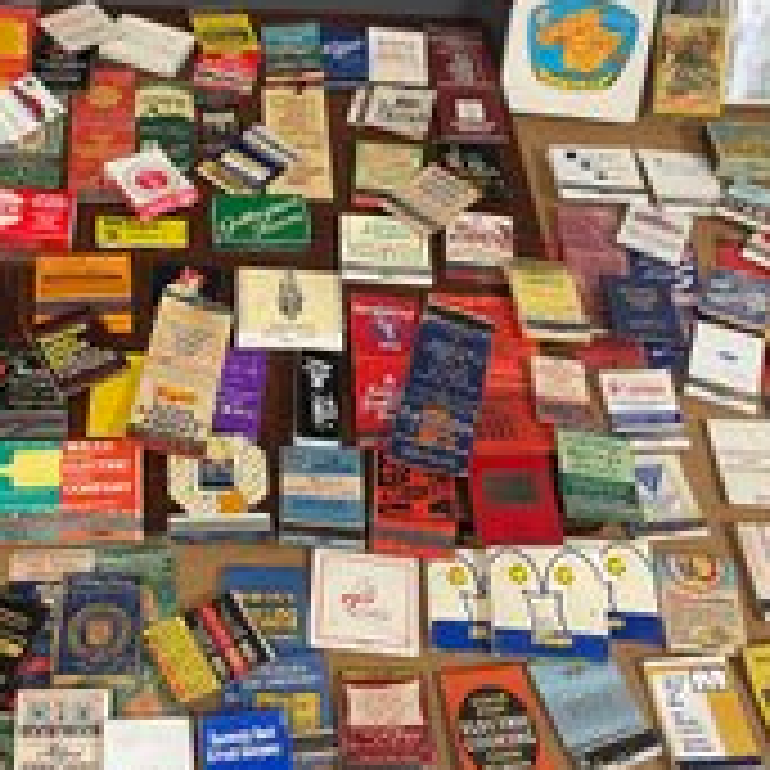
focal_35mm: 46
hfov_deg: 36.3
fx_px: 1158
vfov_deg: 36.7
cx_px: 245
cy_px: 335
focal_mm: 4.2
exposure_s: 1/60
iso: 125
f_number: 1.6
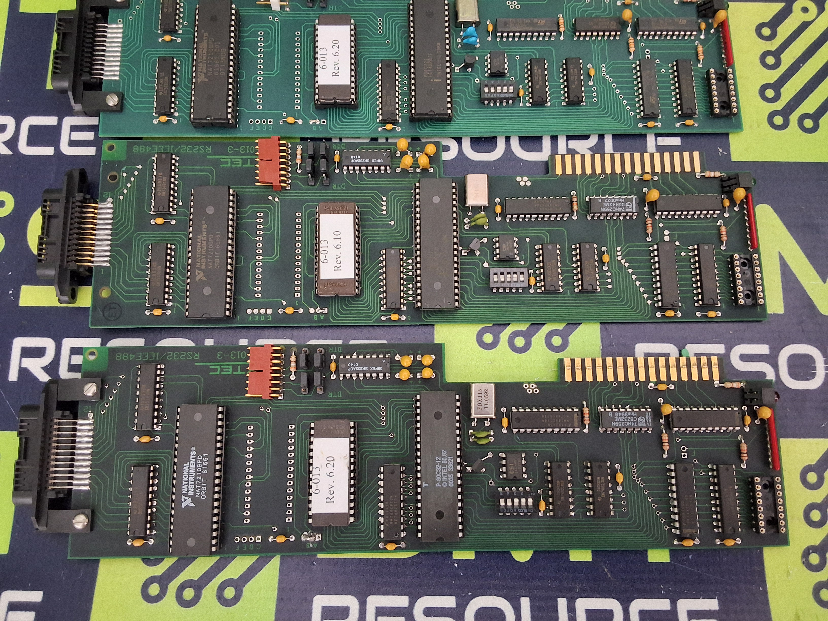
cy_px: 310
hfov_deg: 63.4
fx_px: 670
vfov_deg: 49.7
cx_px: 414
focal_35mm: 28
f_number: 1.9
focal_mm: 2.91
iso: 400
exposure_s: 1/20
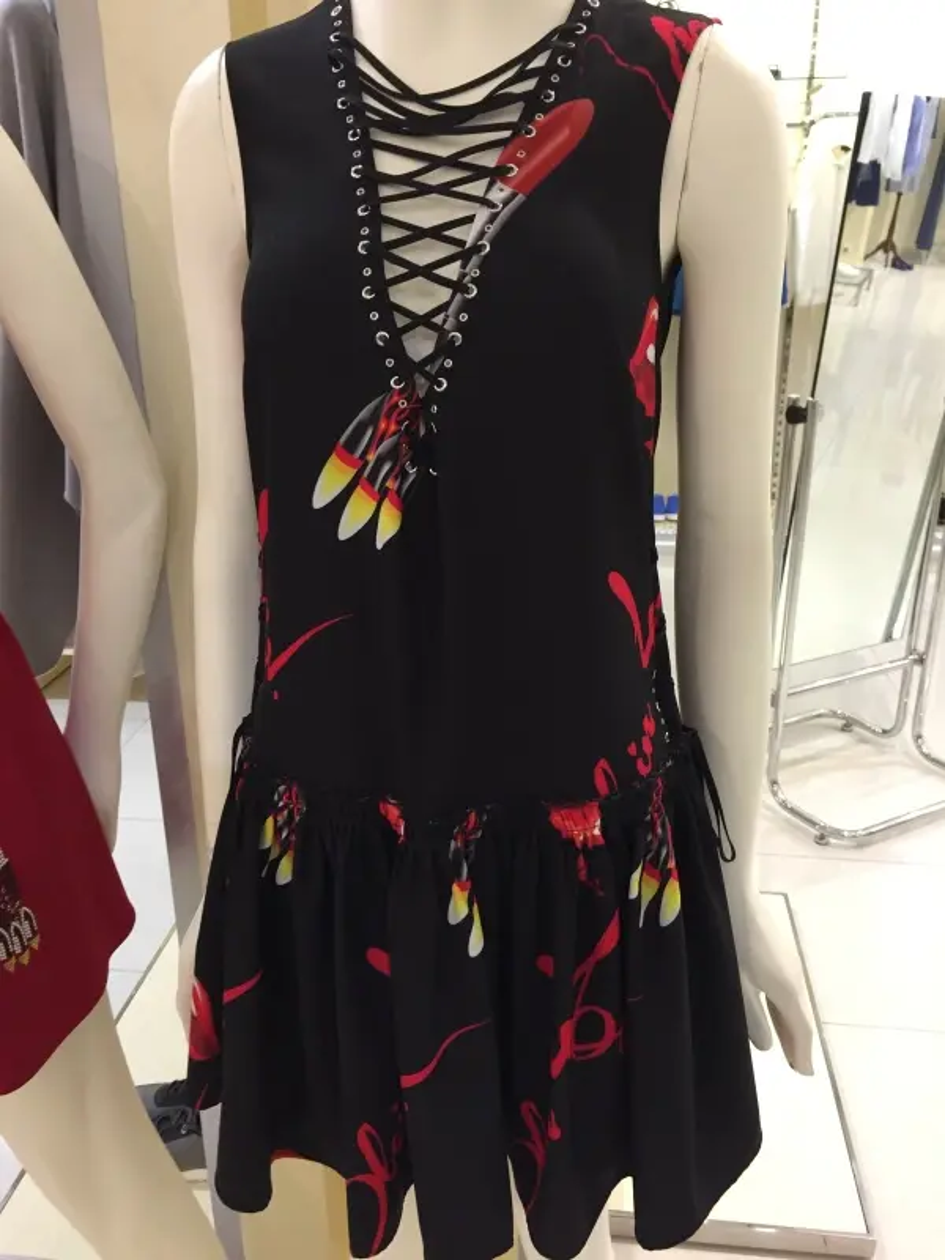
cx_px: 472
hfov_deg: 48.2
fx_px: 1056
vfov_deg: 61.7
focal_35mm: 29
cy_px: 630
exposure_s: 1/33
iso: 160
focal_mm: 4.15
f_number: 2.2
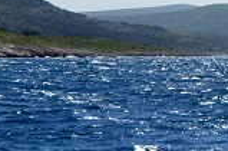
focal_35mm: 226
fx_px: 1427
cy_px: -64
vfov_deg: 6.0
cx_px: 355
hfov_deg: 8.9
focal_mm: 24
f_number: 4.5
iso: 720
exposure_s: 1/8000
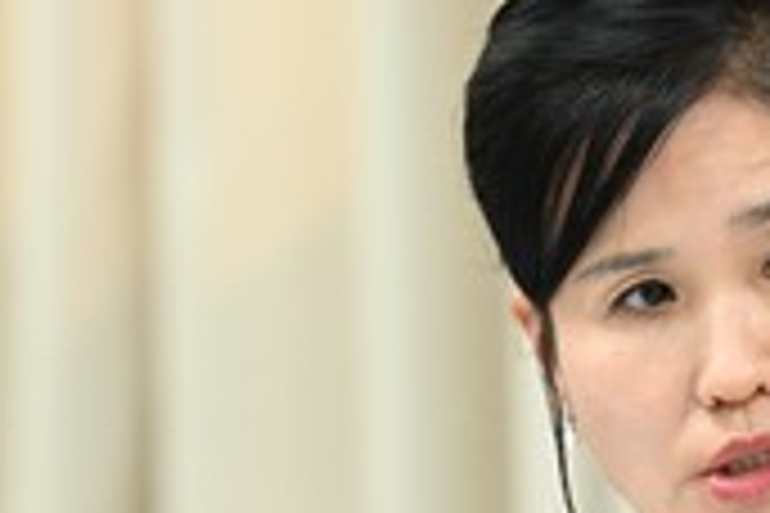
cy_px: 650
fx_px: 12725
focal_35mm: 595
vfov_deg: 2.3
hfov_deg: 3.5
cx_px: 563
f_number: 2.8
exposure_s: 1/320
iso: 2000
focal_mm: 145
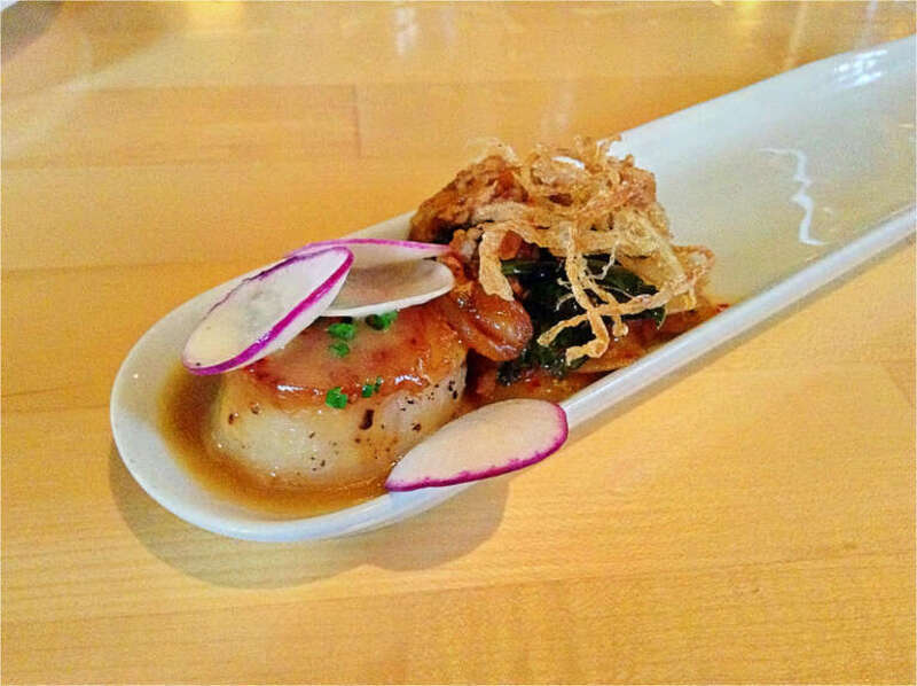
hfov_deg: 55.4
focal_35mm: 33
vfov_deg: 42.9
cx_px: 458
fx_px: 873
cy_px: 343
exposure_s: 1/17
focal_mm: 3.3
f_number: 2.4
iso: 400
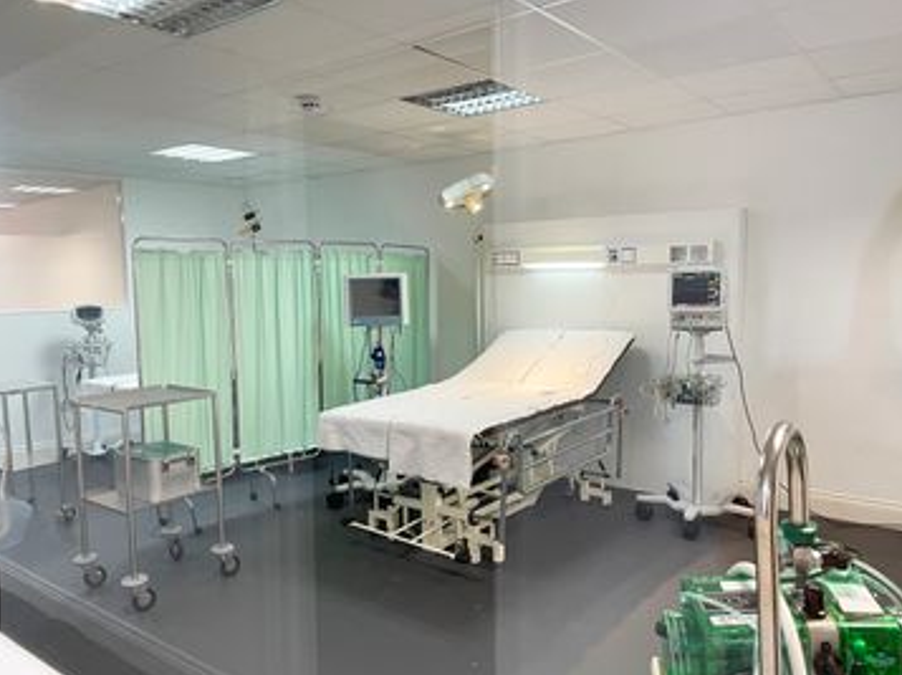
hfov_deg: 65.4
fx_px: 703
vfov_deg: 51.3
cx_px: 447
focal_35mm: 27
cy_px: 346
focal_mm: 4.2
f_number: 1.6
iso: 80
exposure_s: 1/50
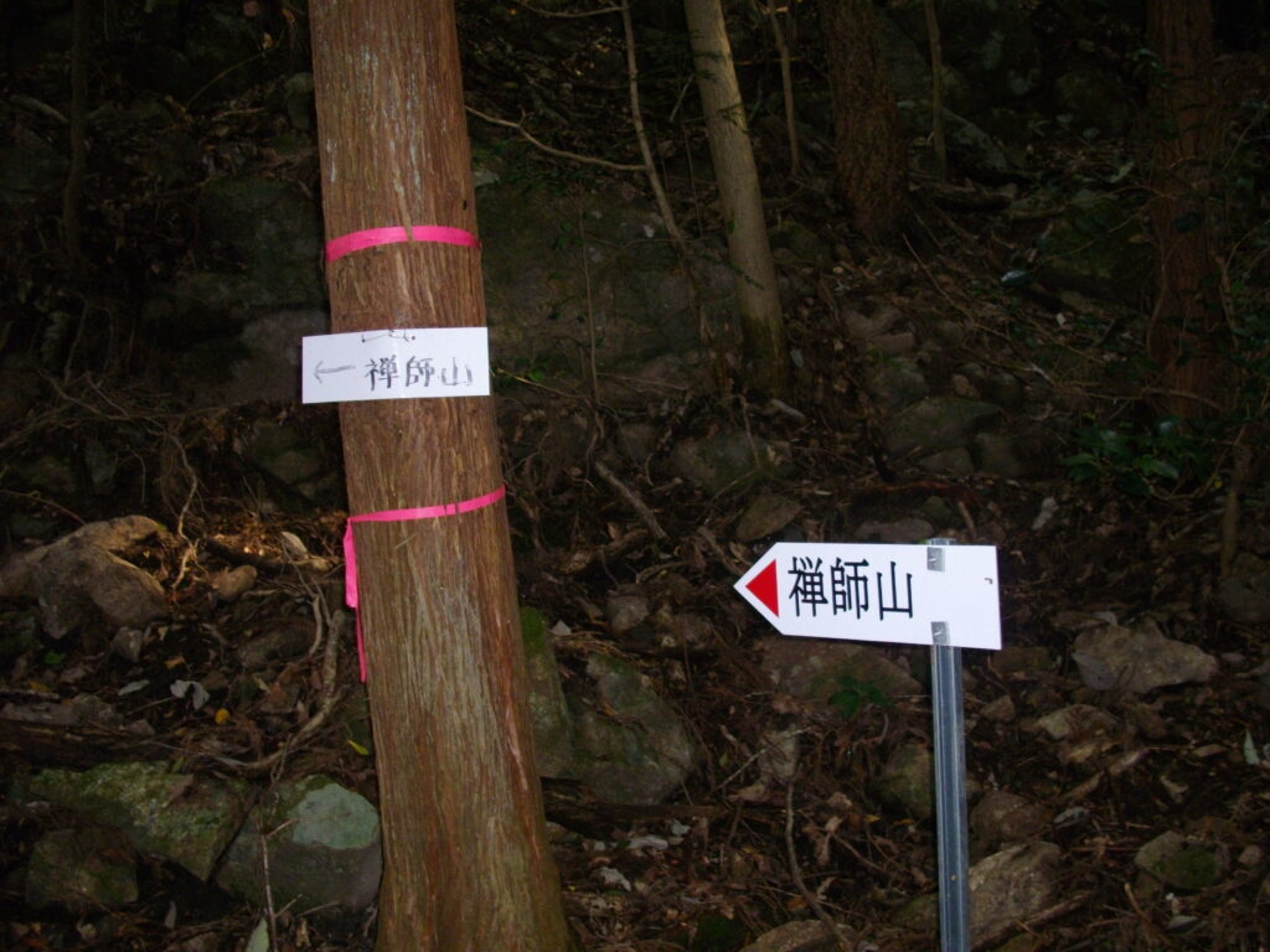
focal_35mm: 37
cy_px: 476
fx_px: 1357
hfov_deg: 50.1
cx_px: 635
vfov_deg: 38.7
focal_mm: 6.2
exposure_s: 1/50
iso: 200
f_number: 2.8
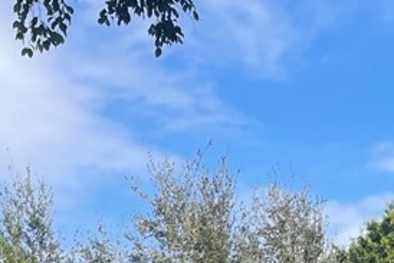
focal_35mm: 101
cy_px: 507
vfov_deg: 12.2
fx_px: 1106
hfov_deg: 19.8
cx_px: 365
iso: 32
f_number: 1.6
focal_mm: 5.1
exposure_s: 1/1883
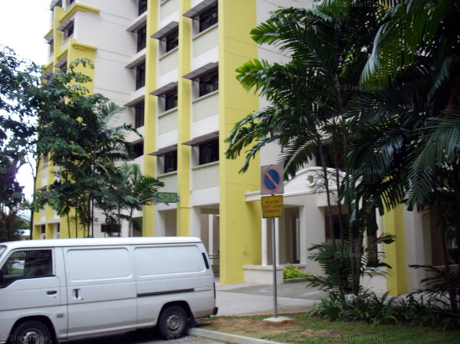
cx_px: 230
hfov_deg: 50.2
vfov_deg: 38.6
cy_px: 172
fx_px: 491
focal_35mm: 37
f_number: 2.8
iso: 160
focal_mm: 6.2
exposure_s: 1/80
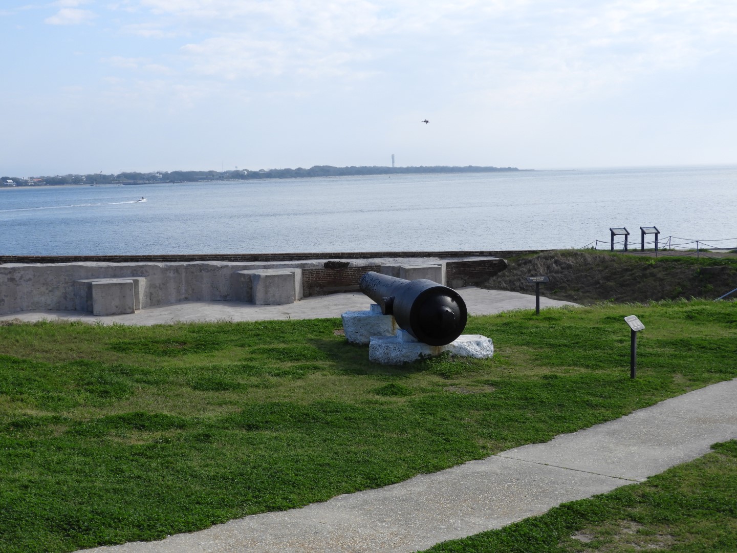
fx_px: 1171
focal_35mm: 55
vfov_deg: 26.6
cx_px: 368
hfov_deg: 34.9
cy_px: 276
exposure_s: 1/800
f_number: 4
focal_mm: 9.9
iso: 100
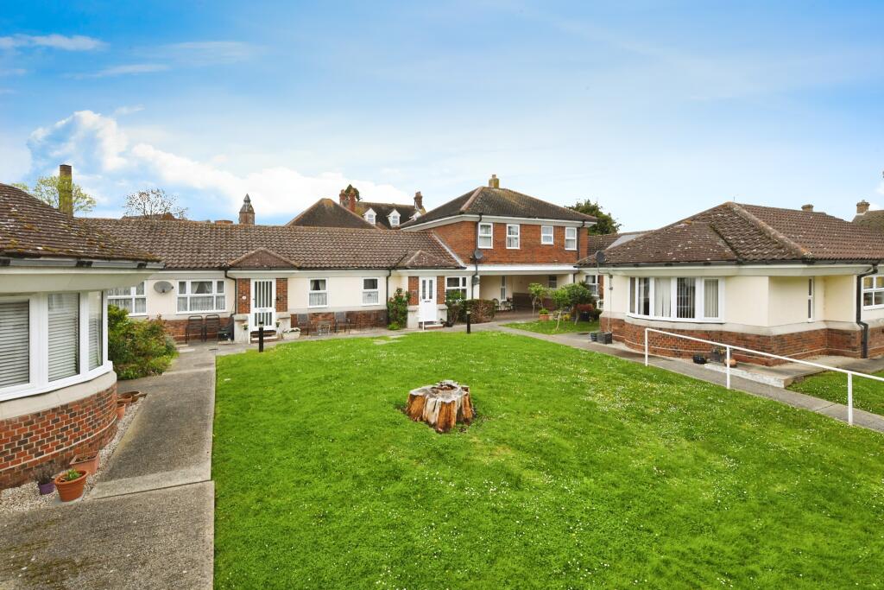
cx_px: 442
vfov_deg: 77.3
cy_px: 295
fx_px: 368
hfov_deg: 100.4
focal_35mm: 15
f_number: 9
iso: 1000
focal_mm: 15
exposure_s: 1/800
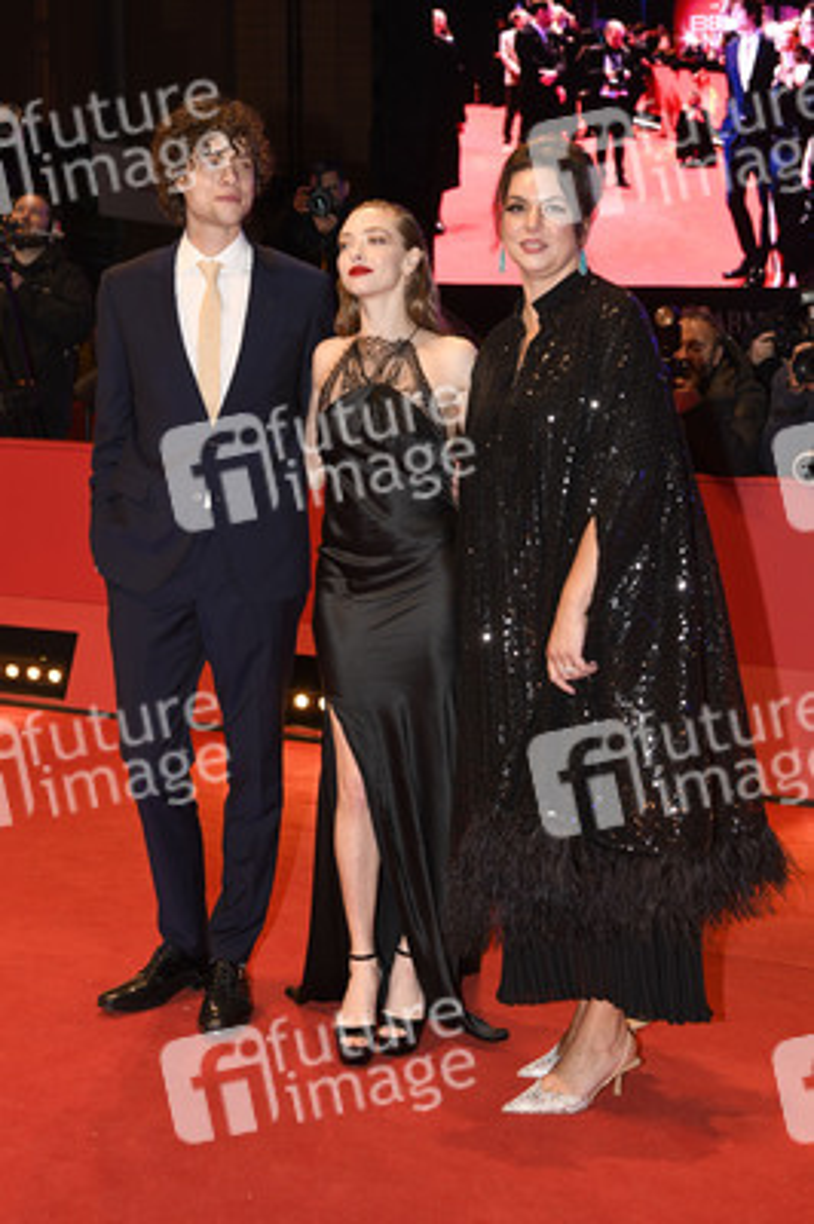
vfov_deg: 39.6
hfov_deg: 26.9
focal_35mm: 50
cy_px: 612
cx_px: 407
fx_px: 1699
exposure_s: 1/250
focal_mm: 50
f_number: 5.6
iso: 1250
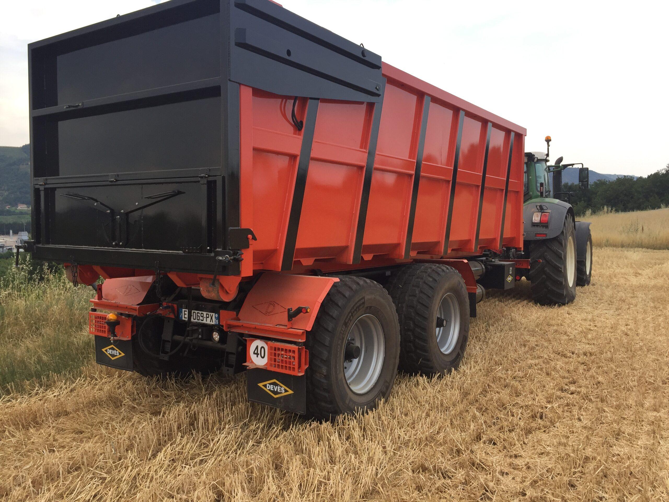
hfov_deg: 61.7
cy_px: 251
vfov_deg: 48.2
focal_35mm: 29
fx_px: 560
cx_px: 334
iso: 32
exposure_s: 1/608
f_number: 2.2
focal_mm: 4.15
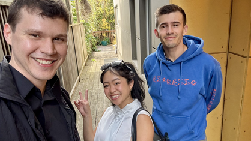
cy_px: 76
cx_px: 127
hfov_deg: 64.3
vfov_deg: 38.9
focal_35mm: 30
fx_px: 200
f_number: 1.9
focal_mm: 2.69
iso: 80
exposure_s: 1/108
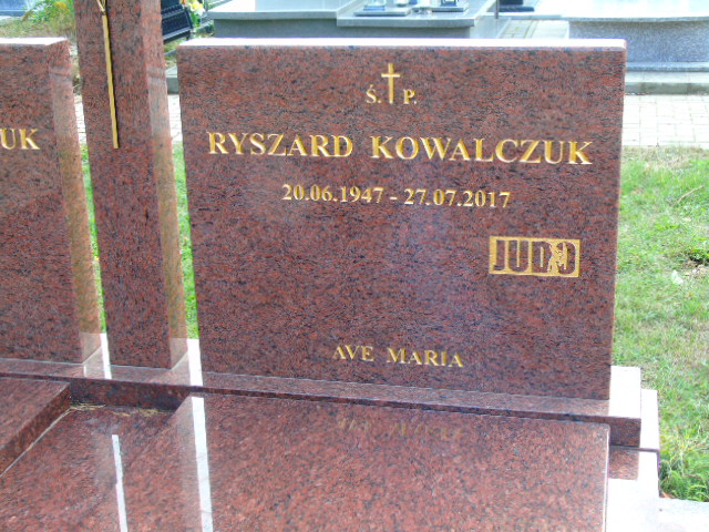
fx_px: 1106
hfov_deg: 35.5
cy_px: 266
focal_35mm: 54
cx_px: 354
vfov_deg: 27.0
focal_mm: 9.6
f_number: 4.3
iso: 80
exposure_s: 1/40
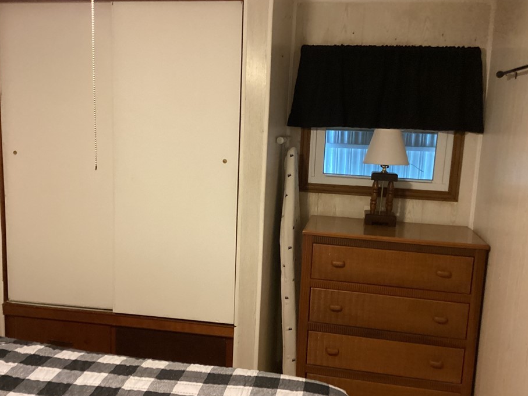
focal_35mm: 35
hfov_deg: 52.6
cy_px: 207
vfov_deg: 40.7
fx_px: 534
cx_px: 256
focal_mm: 3.3
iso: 400
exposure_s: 1/30
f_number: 2.4
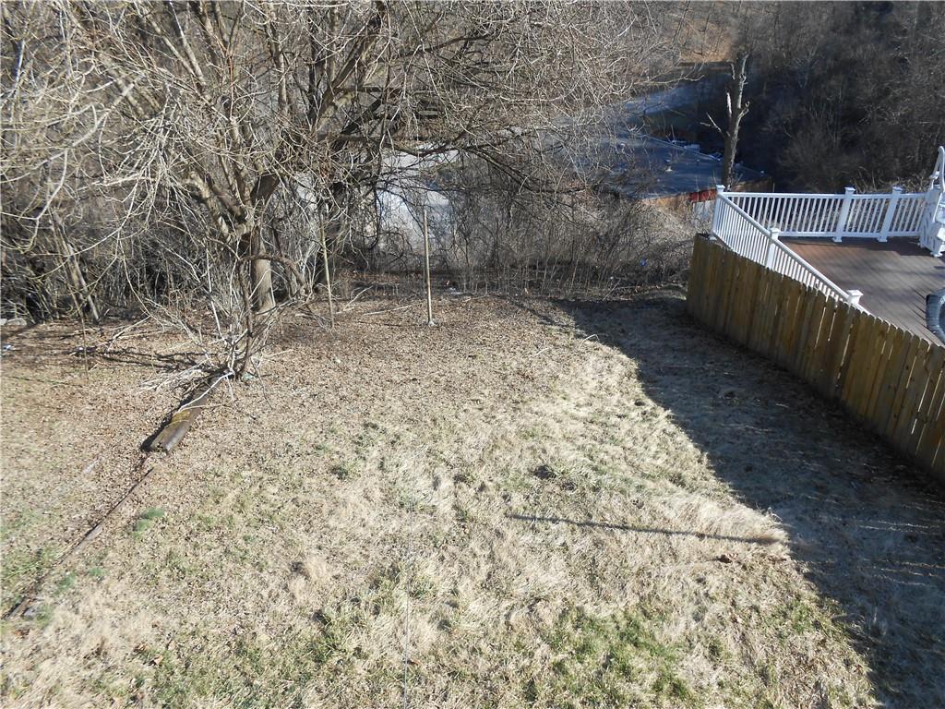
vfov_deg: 53.1
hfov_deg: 67.3
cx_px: 472
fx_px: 710
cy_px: 354
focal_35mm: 26
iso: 80
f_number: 3.5
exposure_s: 1/400
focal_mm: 4.6
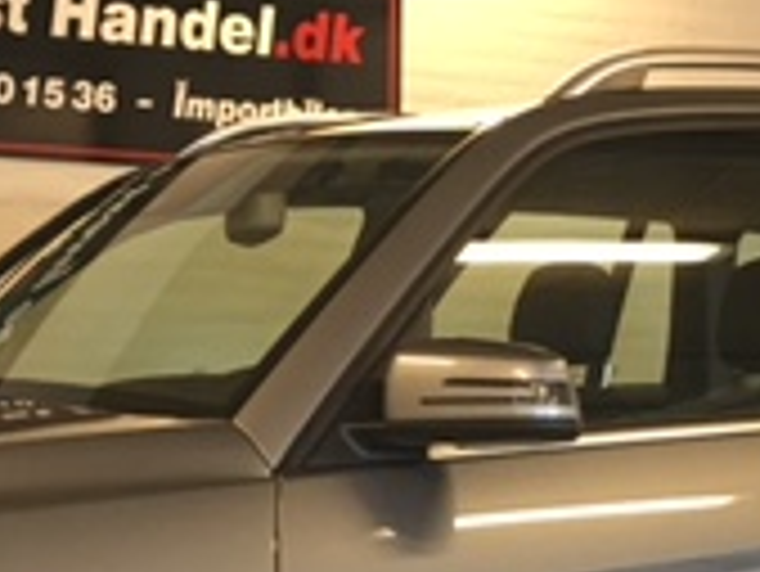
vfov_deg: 13.3
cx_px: 301
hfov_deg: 17.9
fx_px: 2417
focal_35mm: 110
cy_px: 595
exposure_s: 1/33
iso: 100
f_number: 2.2
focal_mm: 4.15
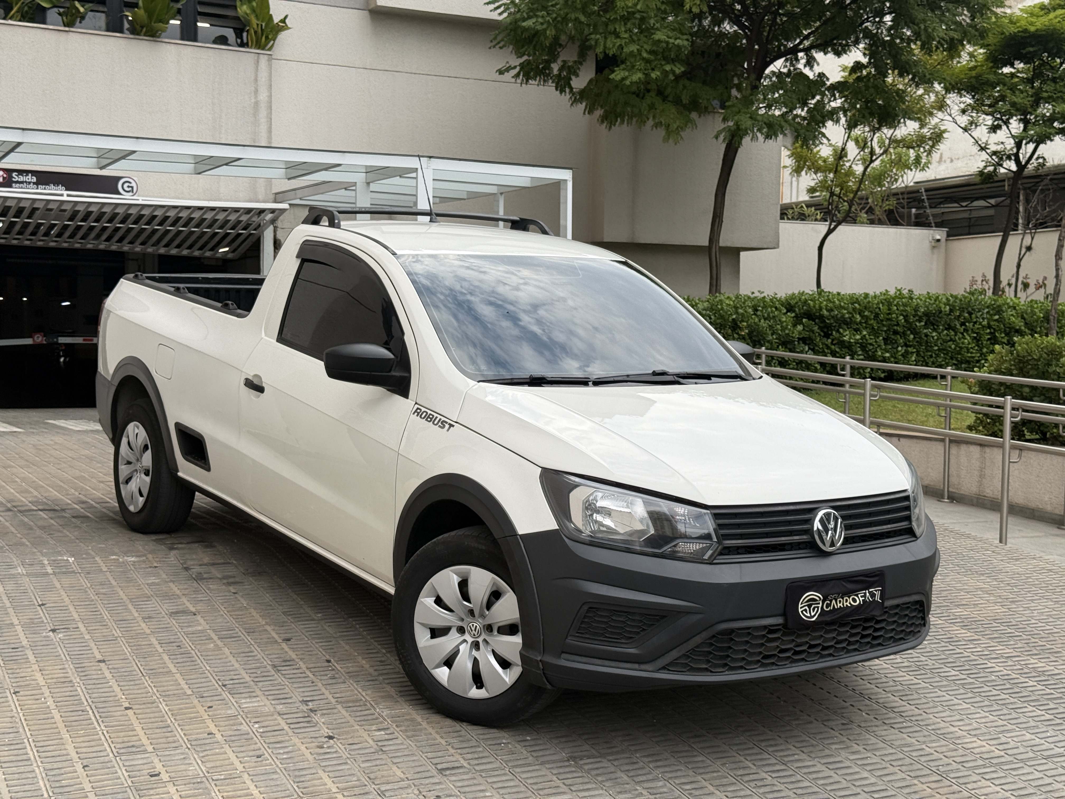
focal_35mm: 48
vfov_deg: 30.3
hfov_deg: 39.7
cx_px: 532
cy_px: 400
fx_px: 1477
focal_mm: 6.76
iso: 64
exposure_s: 1/928
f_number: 1.78
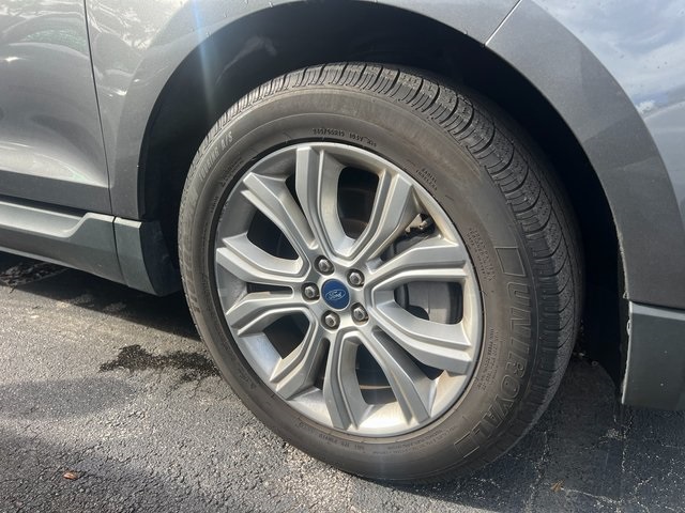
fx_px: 515
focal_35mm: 26
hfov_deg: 67.3
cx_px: 342
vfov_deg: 53.1
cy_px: 256
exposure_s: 1/940
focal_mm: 5.7
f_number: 1.5
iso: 50
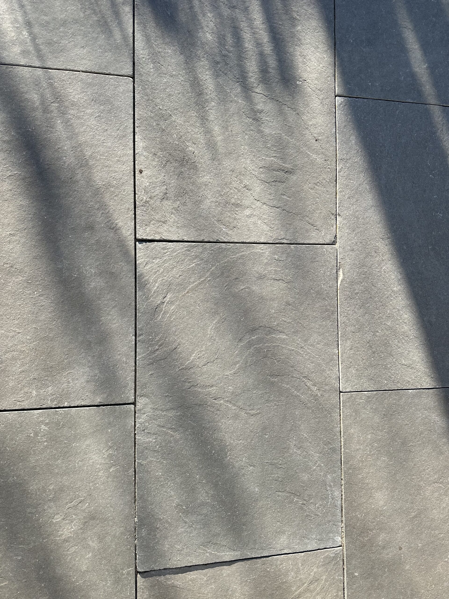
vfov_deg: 71.6
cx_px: 224
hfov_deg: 56.8
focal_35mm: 24
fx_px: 415
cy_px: 300
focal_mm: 6.86
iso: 80
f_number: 1.78
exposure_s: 1/1779
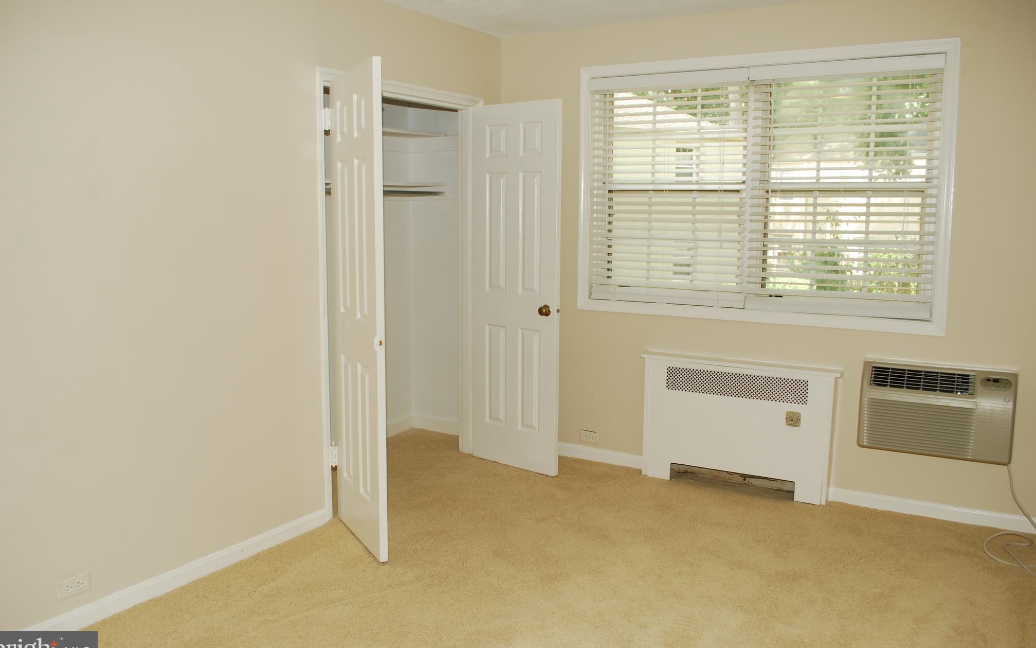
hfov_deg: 66.5
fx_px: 790
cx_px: 510
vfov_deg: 44.5
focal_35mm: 28
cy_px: 316
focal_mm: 18
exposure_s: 1/60
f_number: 5
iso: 200
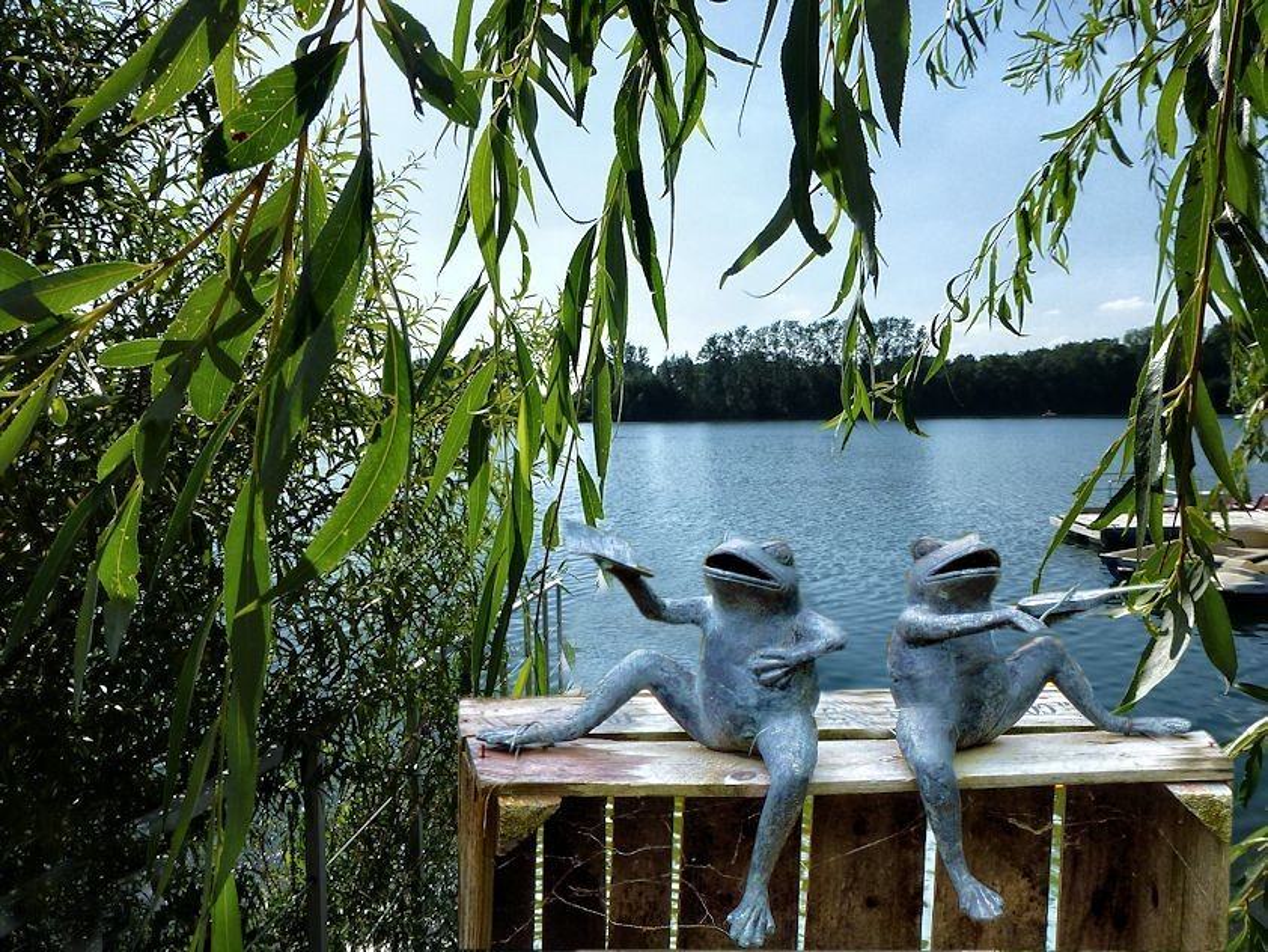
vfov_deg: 54.9
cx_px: 634
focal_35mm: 25
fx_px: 916
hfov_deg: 69.4
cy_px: 476
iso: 100
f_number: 4
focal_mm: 4.3
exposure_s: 1/1300
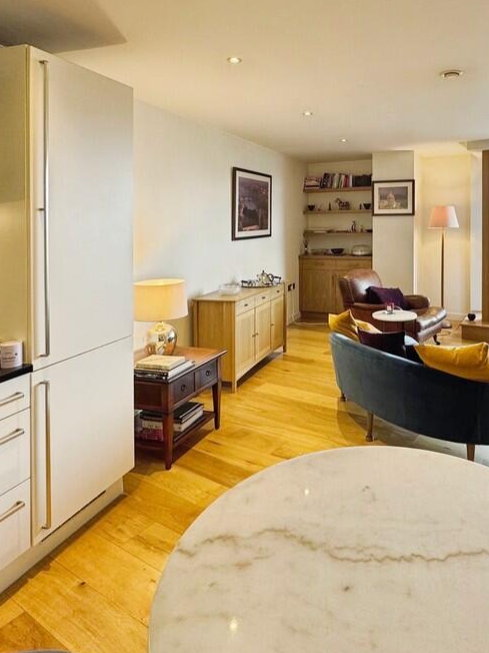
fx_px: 414
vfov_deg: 76.4
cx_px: 339
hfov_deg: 59.2
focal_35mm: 22
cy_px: 321
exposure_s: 1/100
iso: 160
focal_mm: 2.22
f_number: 2.2
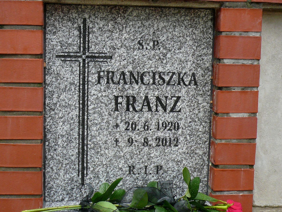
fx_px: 521
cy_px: 106
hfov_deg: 30.3
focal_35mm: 64
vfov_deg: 22.9
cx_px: 141
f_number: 3.3
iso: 100
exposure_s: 1/30
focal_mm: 6.9
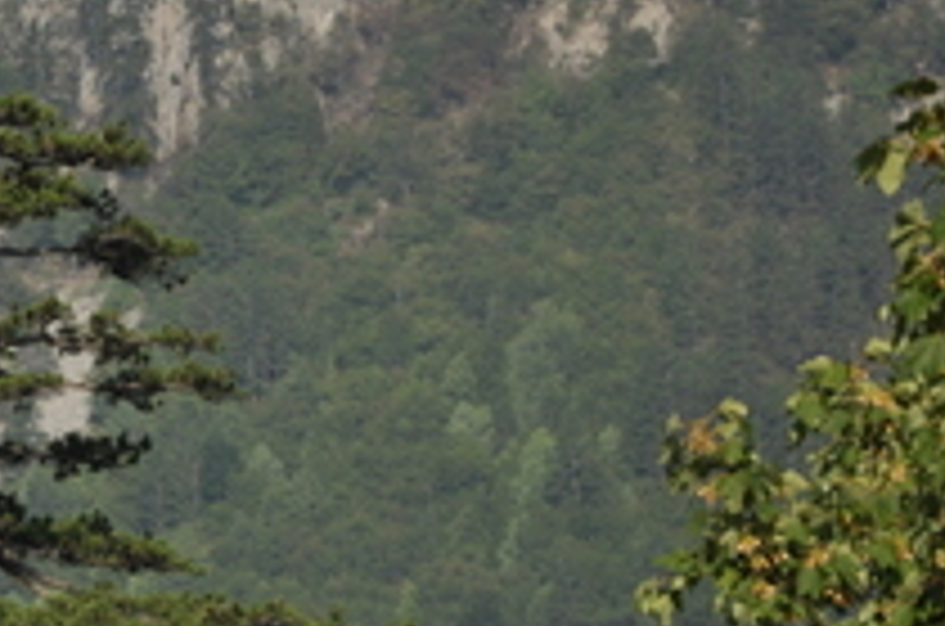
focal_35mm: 481
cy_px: 277
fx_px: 12585
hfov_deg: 4.3
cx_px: -194
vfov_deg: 2.8
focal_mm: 105
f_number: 5.6
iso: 200
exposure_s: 1/1250
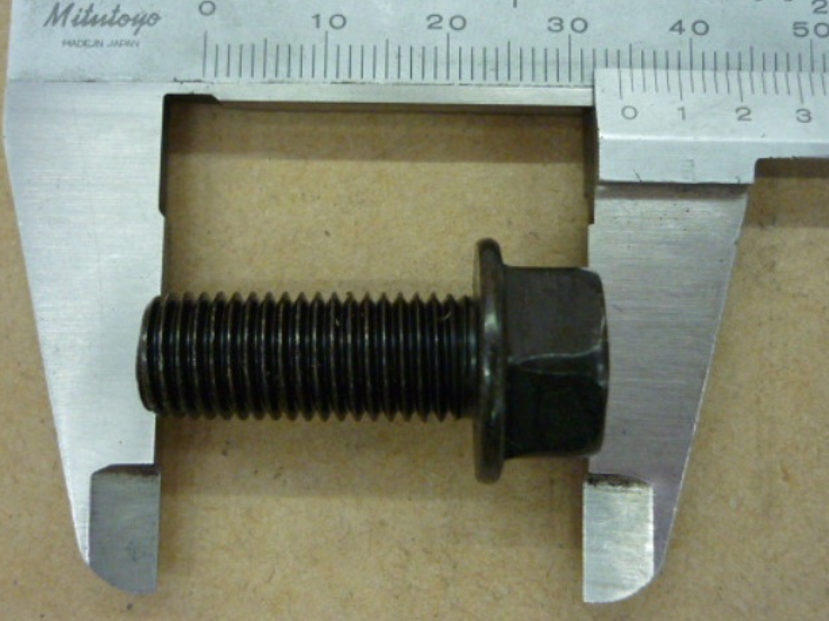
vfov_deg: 33.4
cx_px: 377
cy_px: 231
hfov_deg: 43.8
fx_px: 1029
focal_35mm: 43
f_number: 2.8
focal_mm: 5.5
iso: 400
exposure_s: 1/25
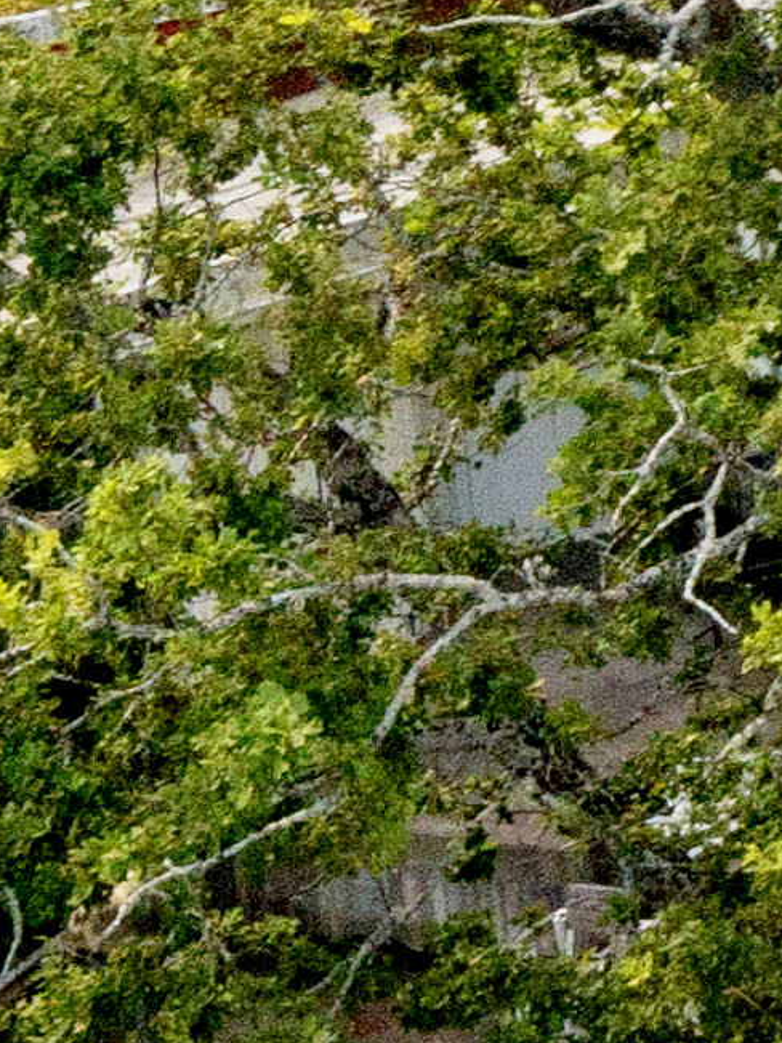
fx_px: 6810
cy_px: -984
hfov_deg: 5.6
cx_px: 3224
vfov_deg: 8.4
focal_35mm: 226
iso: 100
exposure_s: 1/50
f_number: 6.3
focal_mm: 10.26
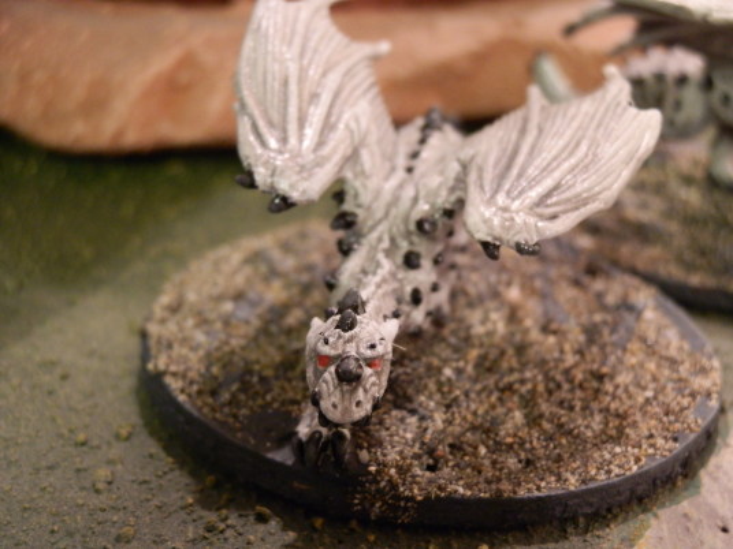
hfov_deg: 31.7
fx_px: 1292
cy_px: 274
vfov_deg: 24.0
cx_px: 366
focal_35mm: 61
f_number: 3.7
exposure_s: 1/8
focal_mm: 10.99
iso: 320
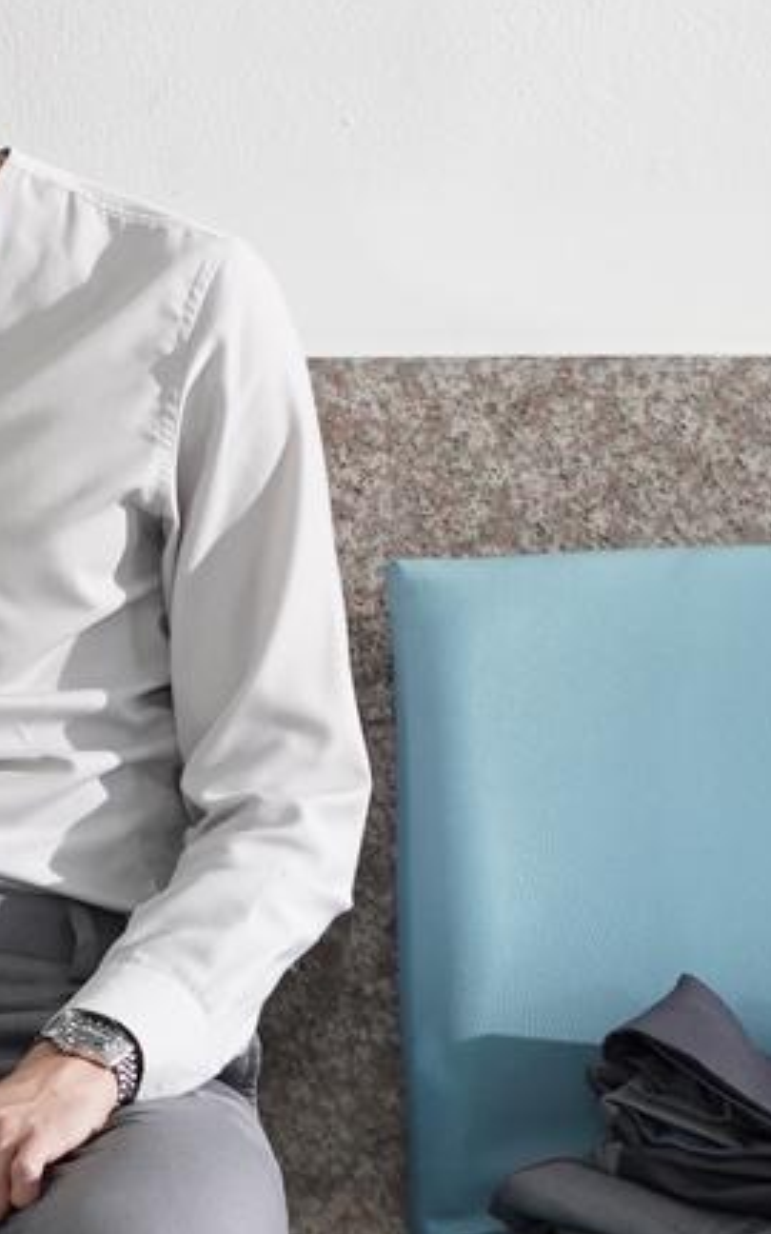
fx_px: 11464
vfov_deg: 6.2
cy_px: 736
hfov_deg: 3.8
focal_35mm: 341
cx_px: -897
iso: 1250
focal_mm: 85
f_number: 2.8
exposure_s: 1/500
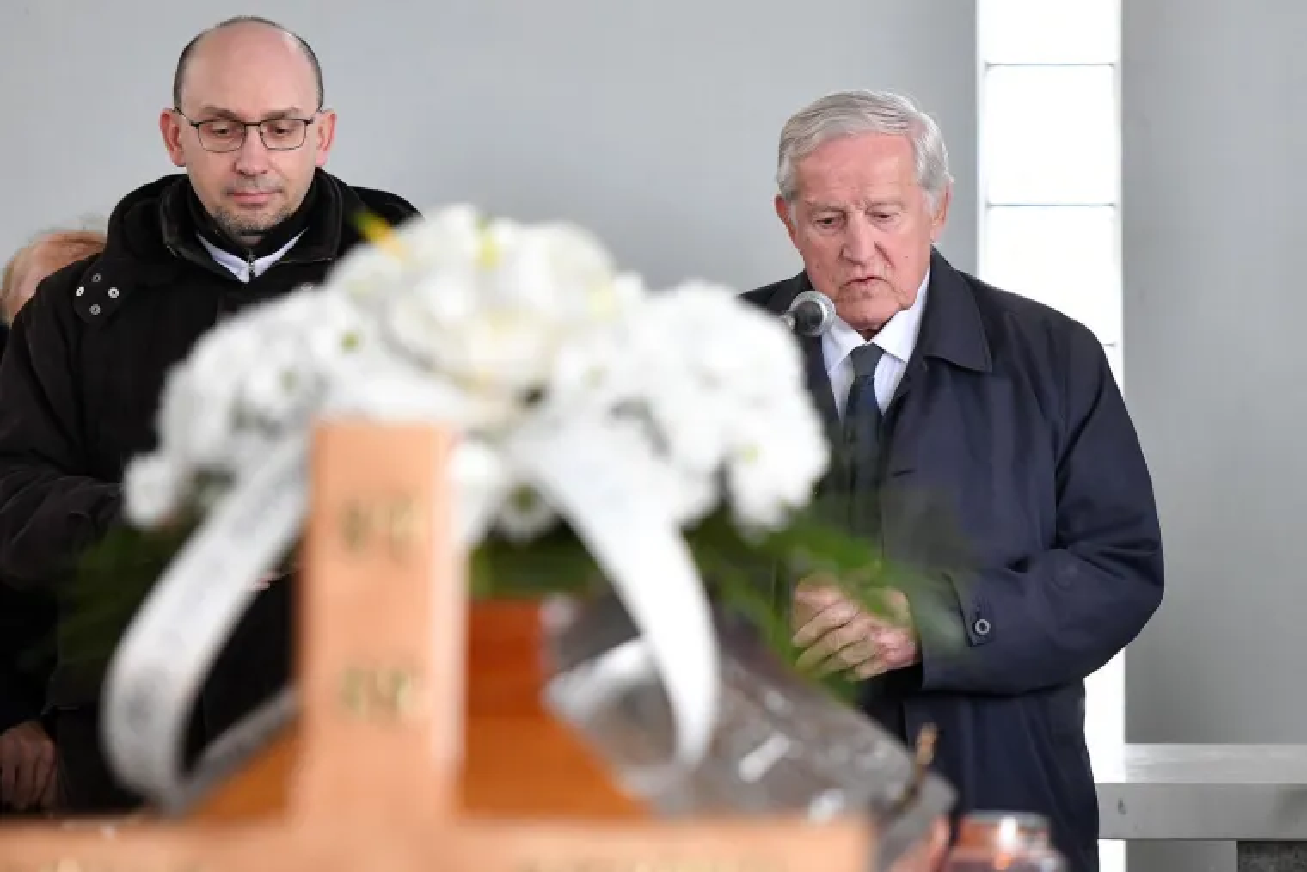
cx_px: 654
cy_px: 436
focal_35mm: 160
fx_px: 5810
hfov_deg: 12.8
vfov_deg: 8.6
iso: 2500
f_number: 4.5
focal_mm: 160
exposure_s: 1/200
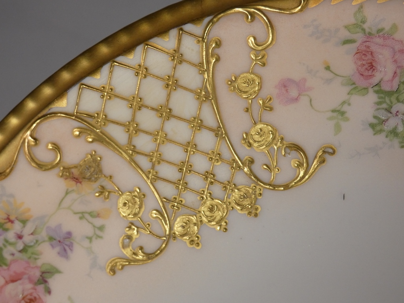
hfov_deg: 26.3
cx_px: 202
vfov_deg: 19.9
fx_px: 864
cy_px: 152
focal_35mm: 74
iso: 250
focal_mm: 13.3
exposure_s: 1/125
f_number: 4.4
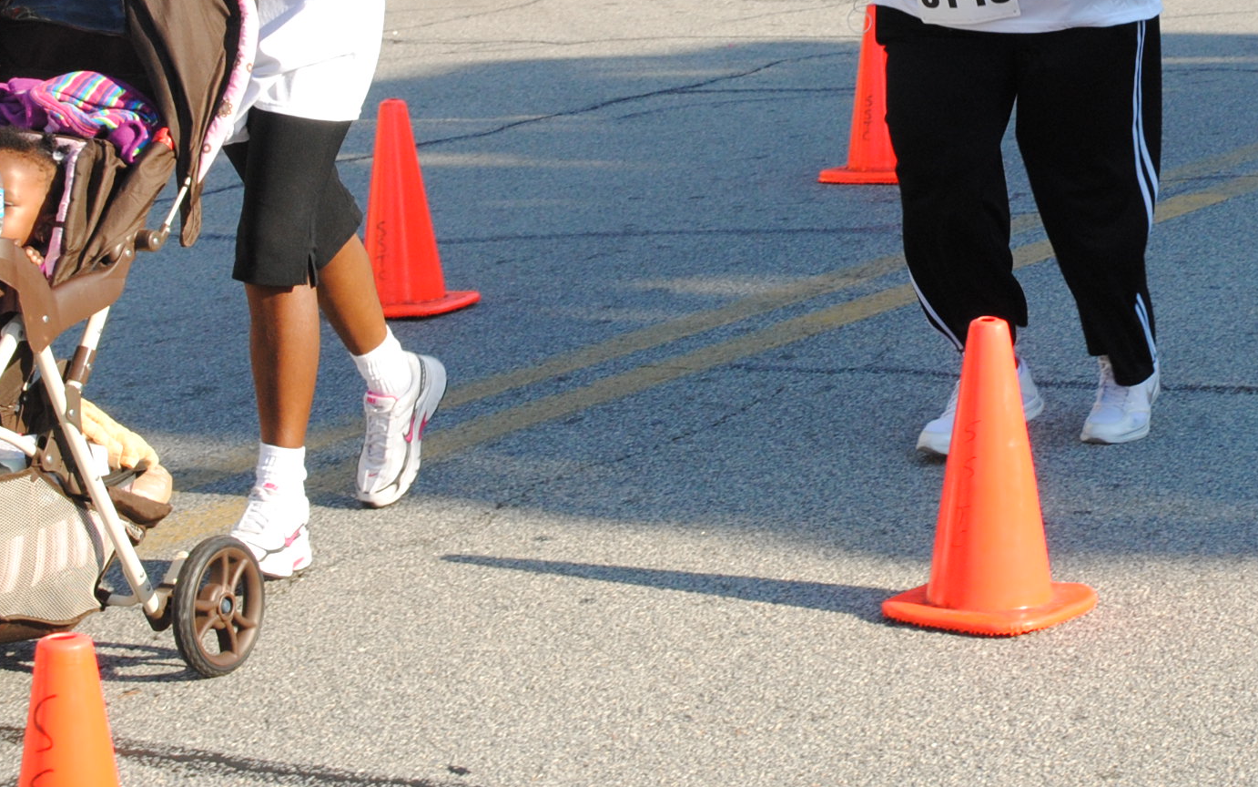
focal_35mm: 122
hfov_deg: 17.0
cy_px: -17
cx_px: 955
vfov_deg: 10.6
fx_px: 4183
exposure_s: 1/320
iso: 400
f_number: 9
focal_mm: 38
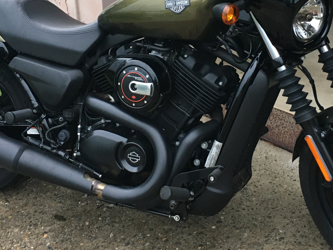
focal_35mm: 57
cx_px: 178
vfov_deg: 25.3
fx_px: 548
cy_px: 57
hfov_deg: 33.8
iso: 200
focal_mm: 4.15
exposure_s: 1/33
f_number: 2.2
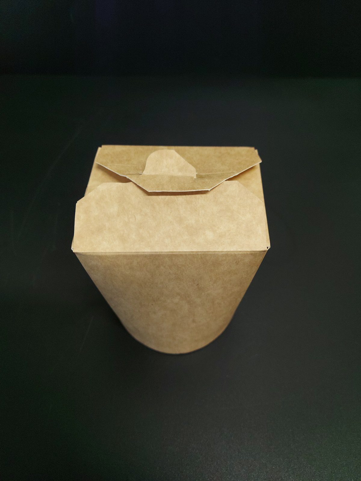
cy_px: 240
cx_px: 180
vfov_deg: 71.6
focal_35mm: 24
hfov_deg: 56.8
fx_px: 334
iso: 250
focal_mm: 5.23
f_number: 1.8
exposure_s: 1/50
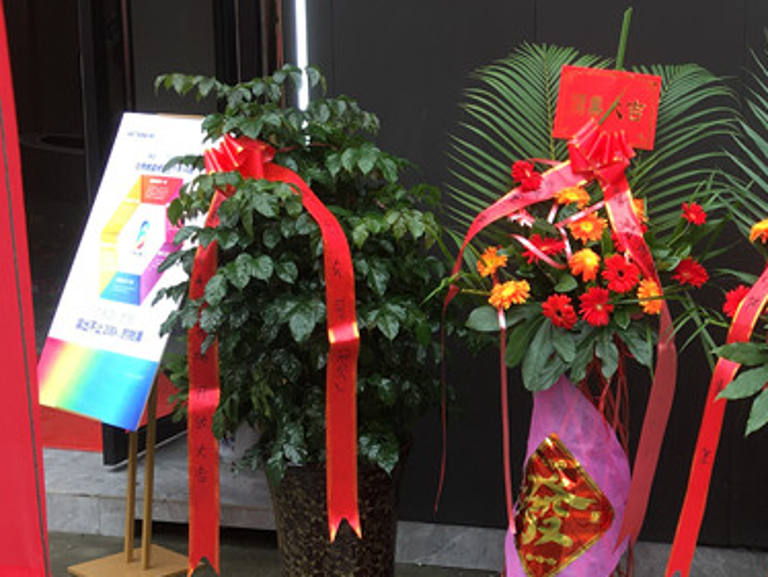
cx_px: 791
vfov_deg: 23.7
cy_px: 298
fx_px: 1376
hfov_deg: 28.9
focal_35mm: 62
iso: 25
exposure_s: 1/125
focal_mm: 4.15
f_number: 2.2
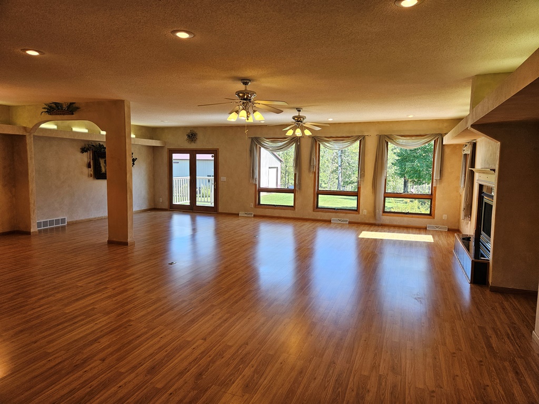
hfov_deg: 73.9
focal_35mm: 23
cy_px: 202
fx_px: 358
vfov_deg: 58.9
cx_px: 270
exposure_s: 1/120
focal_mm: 5.4
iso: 64
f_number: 1.8
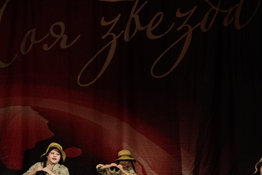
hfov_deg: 7.8
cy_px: 103
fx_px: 1914
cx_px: 43
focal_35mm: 263
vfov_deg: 5.2
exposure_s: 1/400
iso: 2500
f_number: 2.8
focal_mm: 74
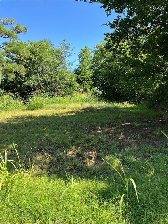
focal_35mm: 26
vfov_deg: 67.3
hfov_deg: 53.1
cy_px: 112
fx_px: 168
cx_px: 84
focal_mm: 5.1
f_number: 1.6
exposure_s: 1/928
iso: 50
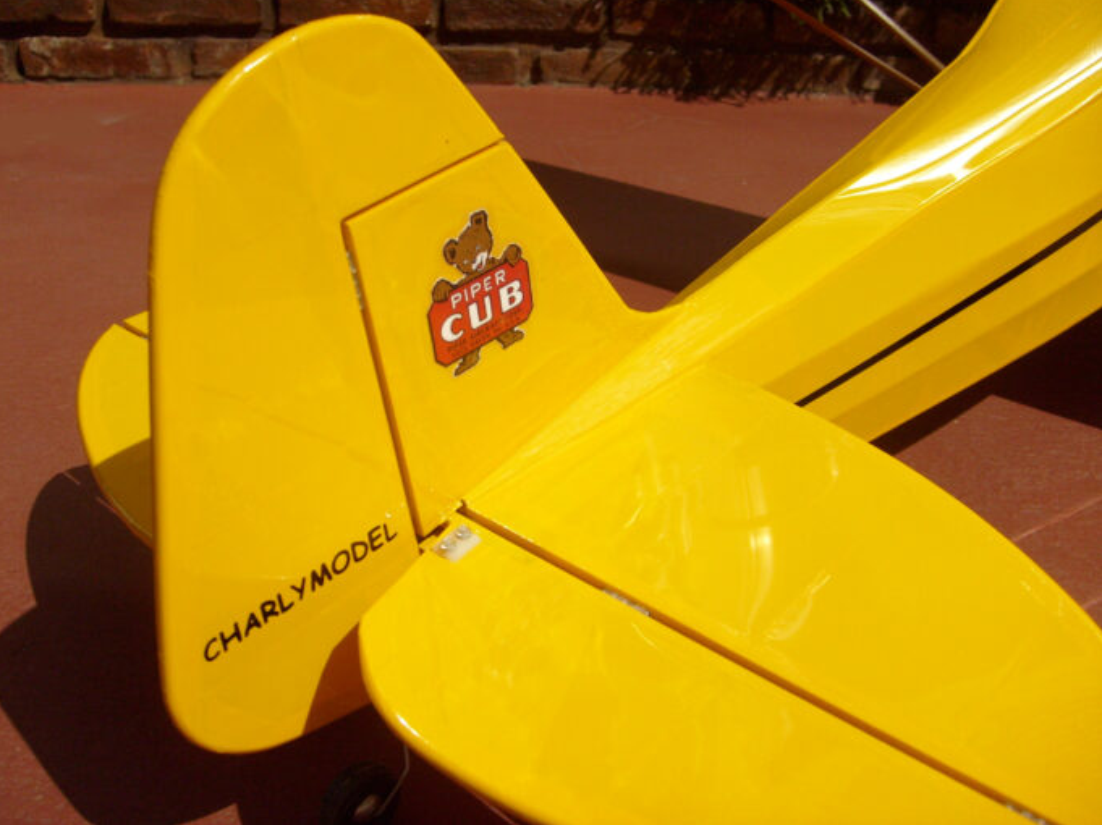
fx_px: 1145
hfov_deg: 51.4
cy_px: 402
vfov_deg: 39.6
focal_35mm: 36
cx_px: 537
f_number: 7.1
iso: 80
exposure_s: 1/750
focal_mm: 5.8
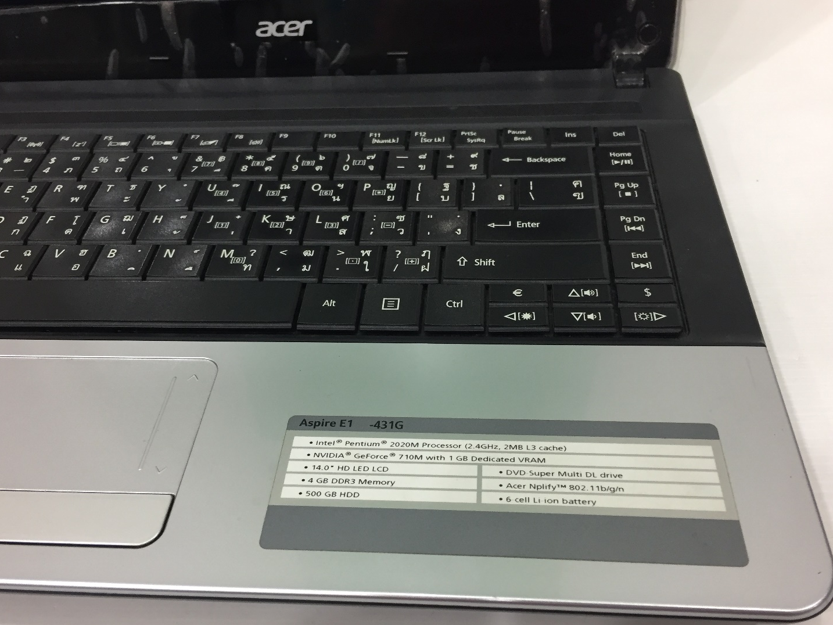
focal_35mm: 33
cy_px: 336
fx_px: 794
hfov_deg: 55.3
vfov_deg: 42.9
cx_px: 415
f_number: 2.2
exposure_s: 1/33
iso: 100
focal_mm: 4.15
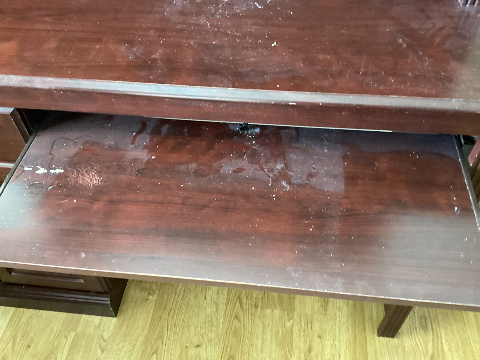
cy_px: 180
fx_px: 430
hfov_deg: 58.3
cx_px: 240
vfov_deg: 45.4
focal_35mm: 31
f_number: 2.4
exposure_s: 1/24
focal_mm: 3.3
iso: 800
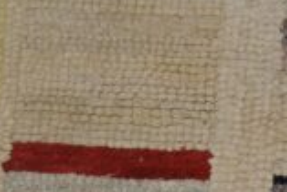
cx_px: 181
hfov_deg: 13.8
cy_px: 359
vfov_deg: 8.8
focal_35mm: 149
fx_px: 1189
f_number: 4
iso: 400
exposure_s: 1/60
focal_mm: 26
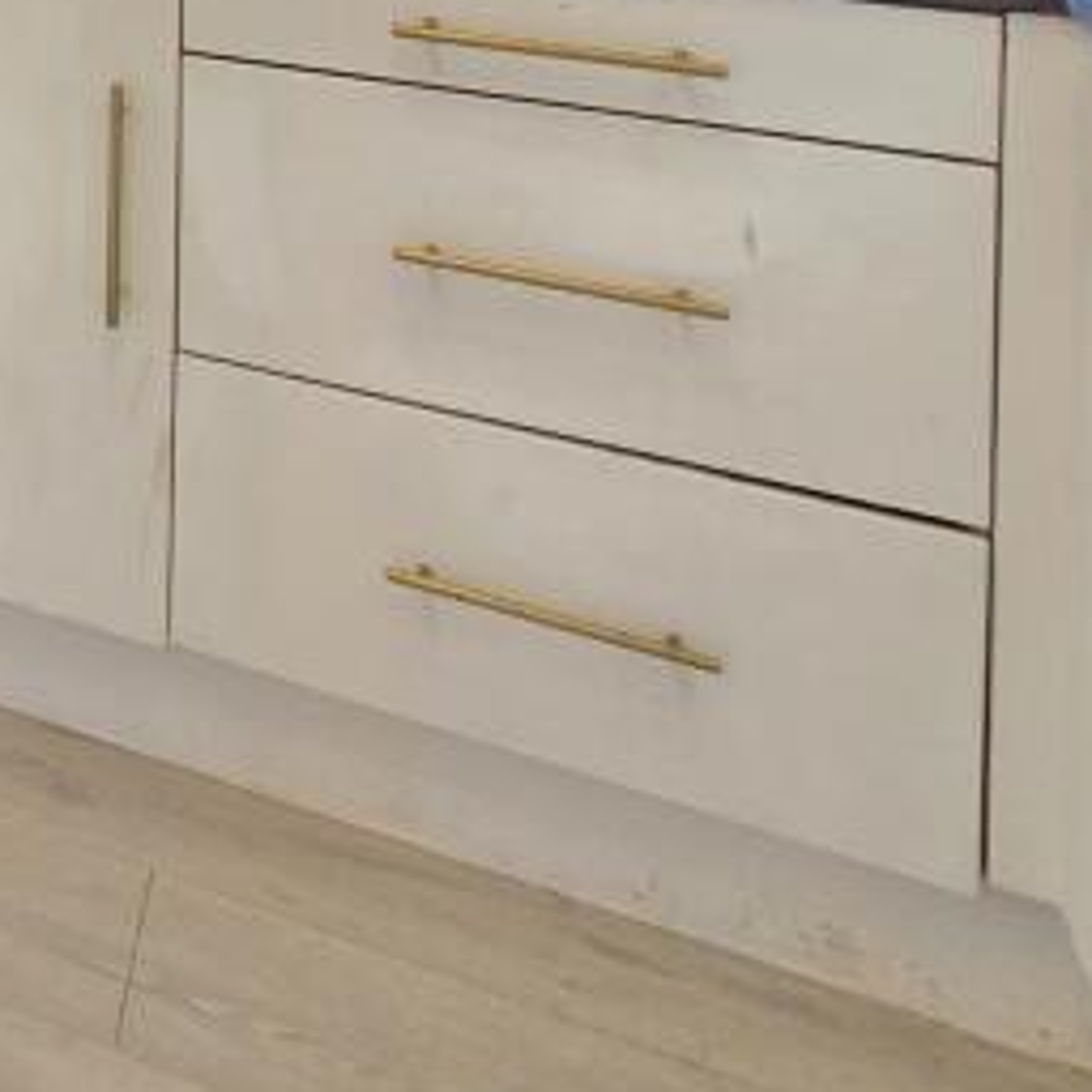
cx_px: -704
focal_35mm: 46
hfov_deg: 24.4
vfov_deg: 28.0
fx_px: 1642
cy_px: -439
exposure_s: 1/50
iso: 640
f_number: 2.2
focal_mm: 2.2
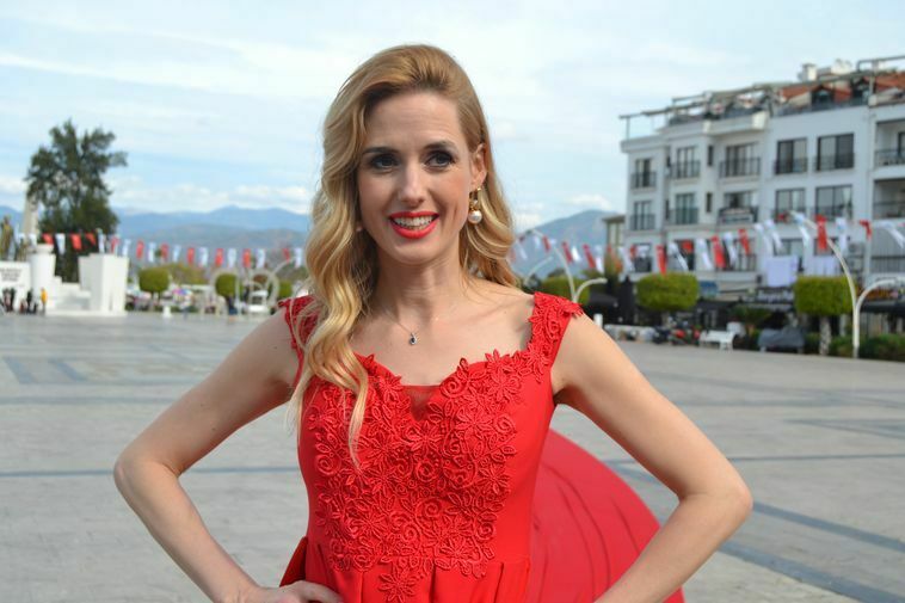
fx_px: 1206
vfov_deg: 28.1
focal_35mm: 48
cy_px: 302
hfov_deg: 41.1
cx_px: 452
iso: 100
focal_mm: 32
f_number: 8
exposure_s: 1/250
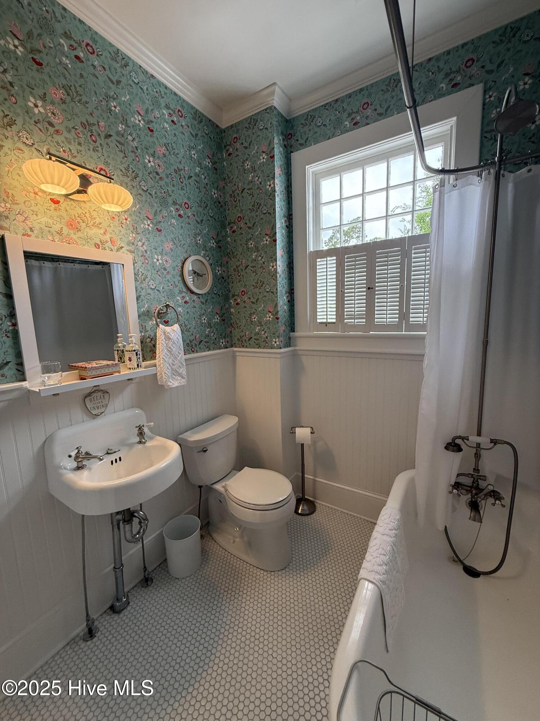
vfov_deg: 102.1
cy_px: 360
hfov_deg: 85.7
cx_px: 270
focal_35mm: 14
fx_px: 291
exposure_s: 1/120
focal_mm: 2.22
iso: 160
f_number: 2.2
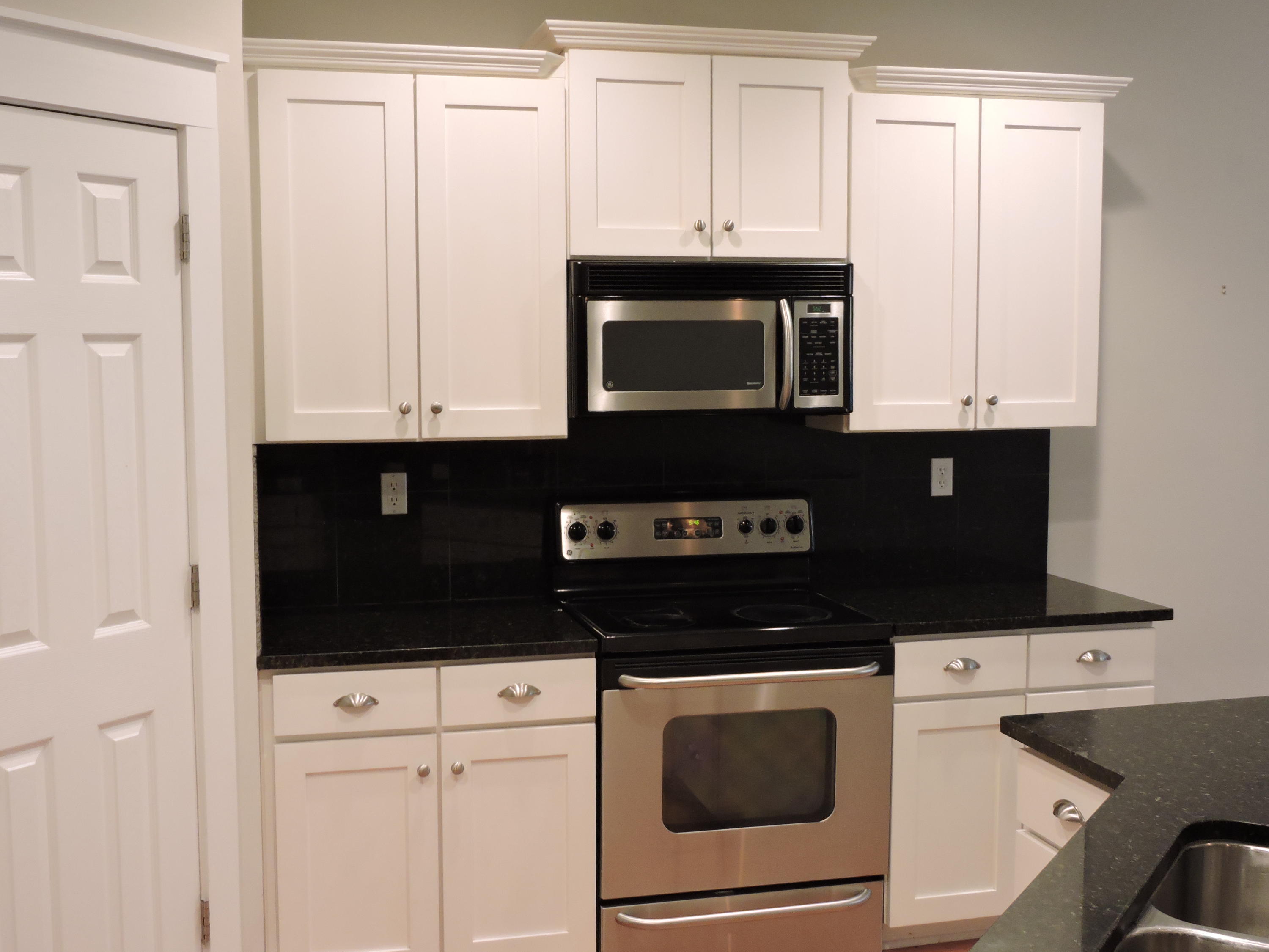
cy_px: 476
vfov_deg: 36.0
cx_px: 634
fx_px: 1466
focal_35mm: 40
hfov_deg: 46.8
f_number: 3.8
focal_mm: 7.2
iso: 400
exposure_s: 1/13
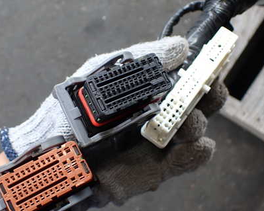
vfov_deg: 34.1
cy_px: 106
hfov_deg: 42.0
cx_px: 128
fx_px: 344
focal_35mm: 44
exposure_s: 1/160
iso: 100
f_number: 2.3
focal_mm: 5.4
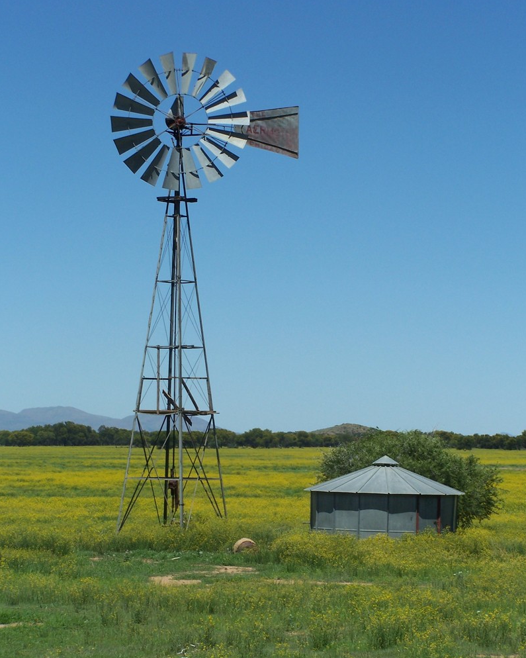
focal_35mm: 110
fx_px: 2141
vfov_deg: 17.5
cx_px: 263
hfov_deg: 14.0
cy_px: 337
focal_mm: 17.5
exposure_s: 1/500
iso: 80
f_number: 6.3
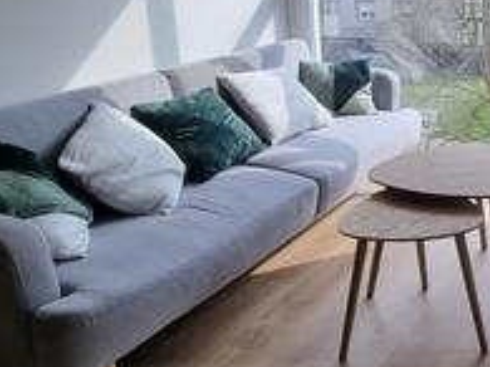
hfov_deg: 40.2
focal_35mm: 40
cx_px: 505
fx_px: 566
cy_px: 88
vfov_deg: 35.1
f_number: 2.2
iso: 50
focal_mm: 2.2
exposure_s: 1/232
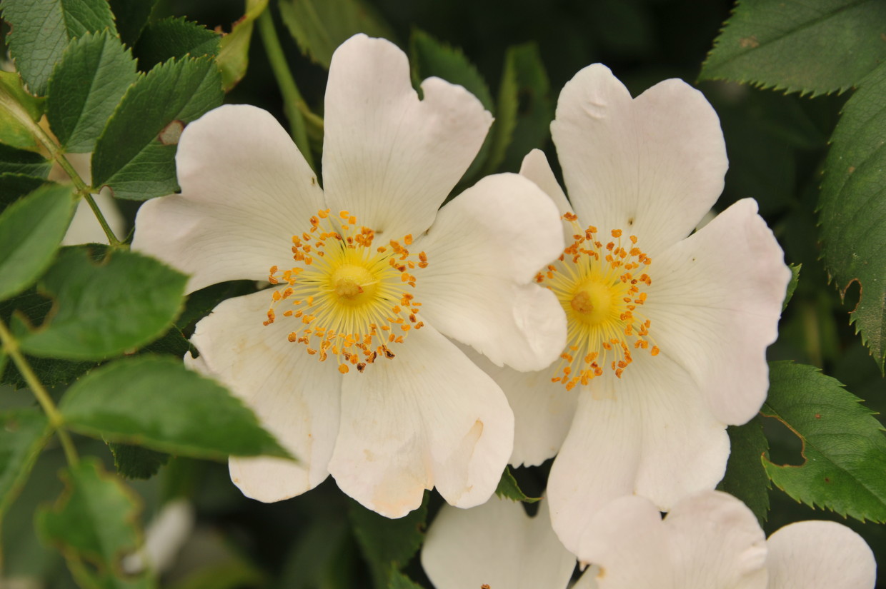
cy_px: 294
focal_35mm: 170
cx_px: 443
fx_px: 4181
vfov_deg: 8.1
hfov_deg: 12.1
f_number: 9.5
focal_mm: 170
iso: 400
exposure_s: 1/180
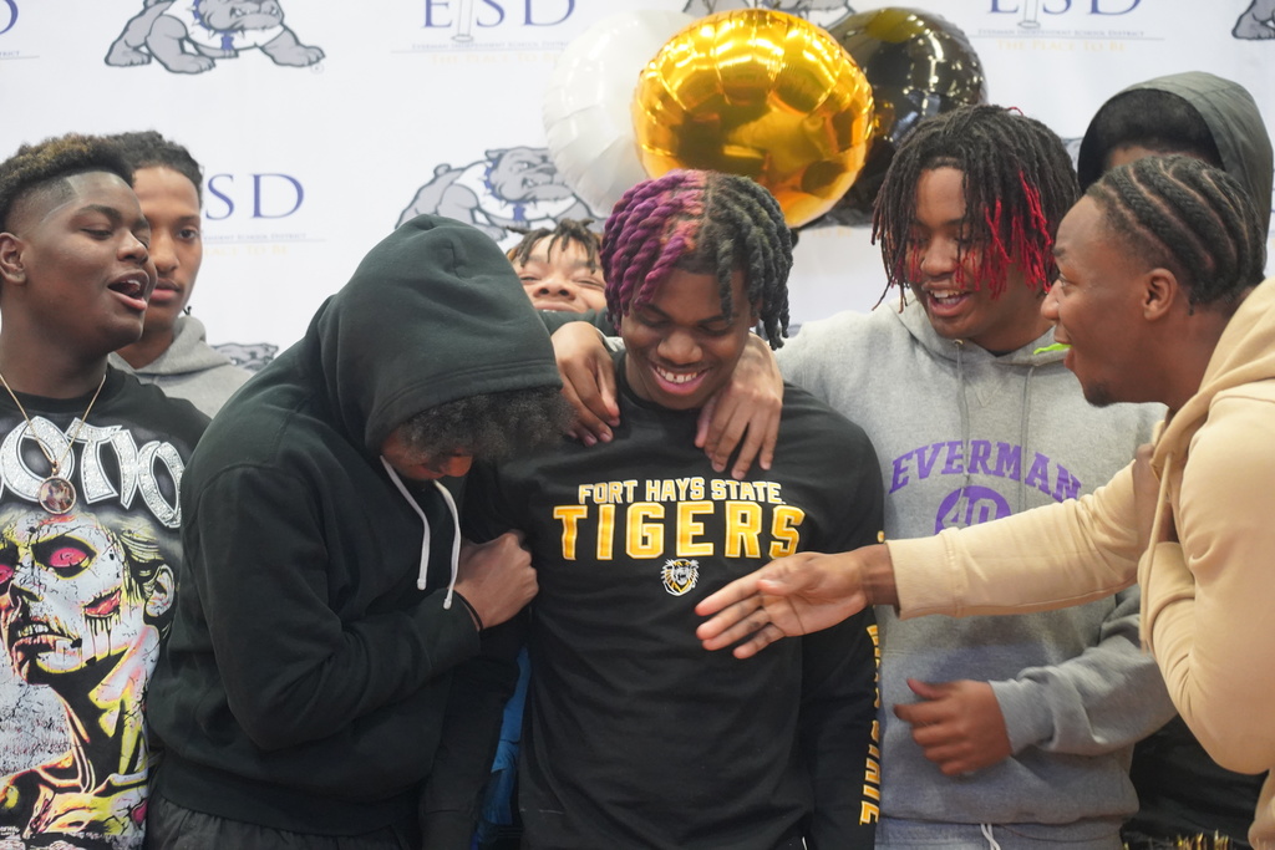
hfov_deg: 19.5
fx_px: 3719
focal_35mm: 105
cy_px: 425
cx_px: 638
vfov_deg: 13.0
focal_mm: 105
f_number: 4
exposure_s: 1/160
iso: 6400
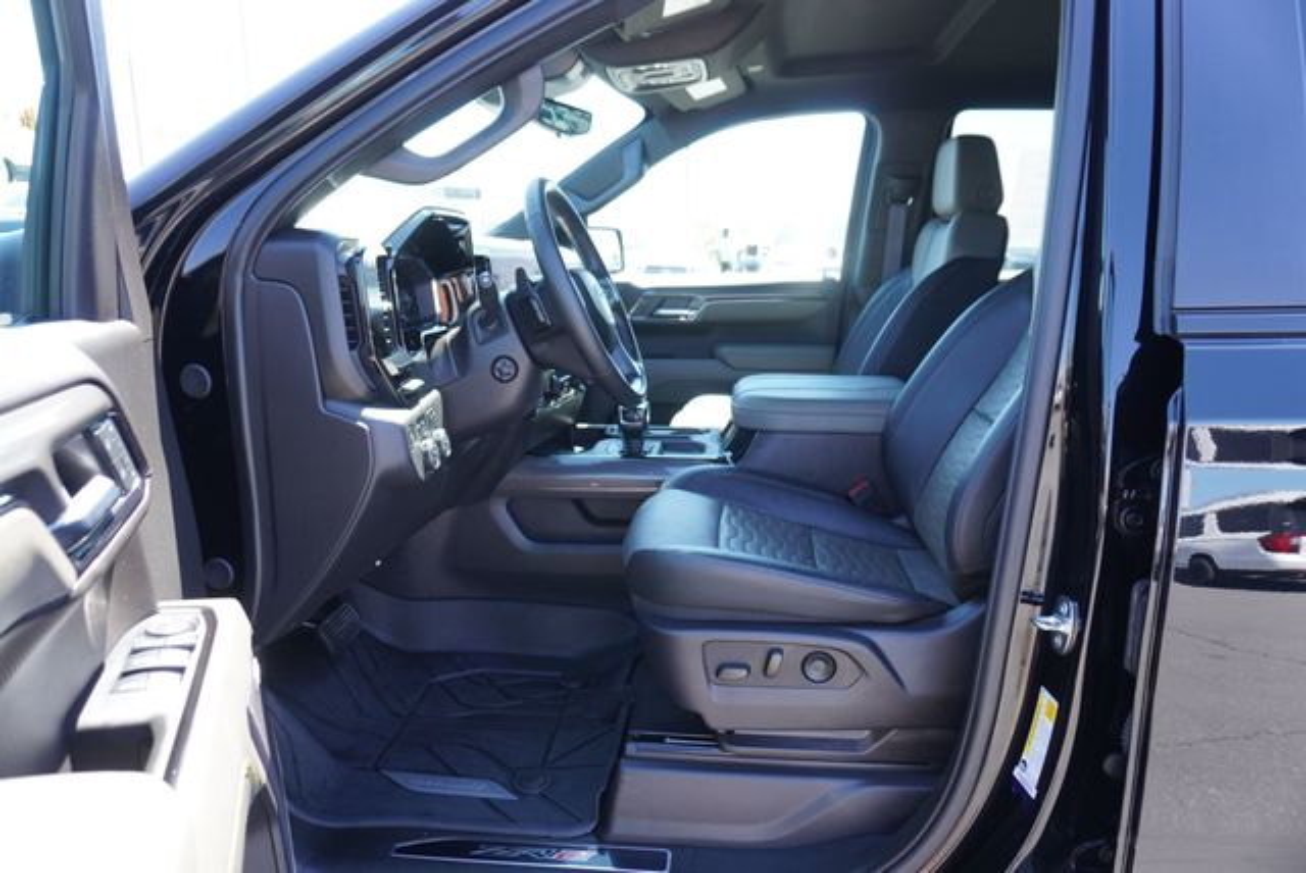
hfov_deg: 73.7
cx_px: 653
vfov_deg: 53.2
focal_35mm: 24
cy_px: 436
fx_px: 871
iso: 160
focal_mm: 16
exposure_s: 1/60
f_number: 4
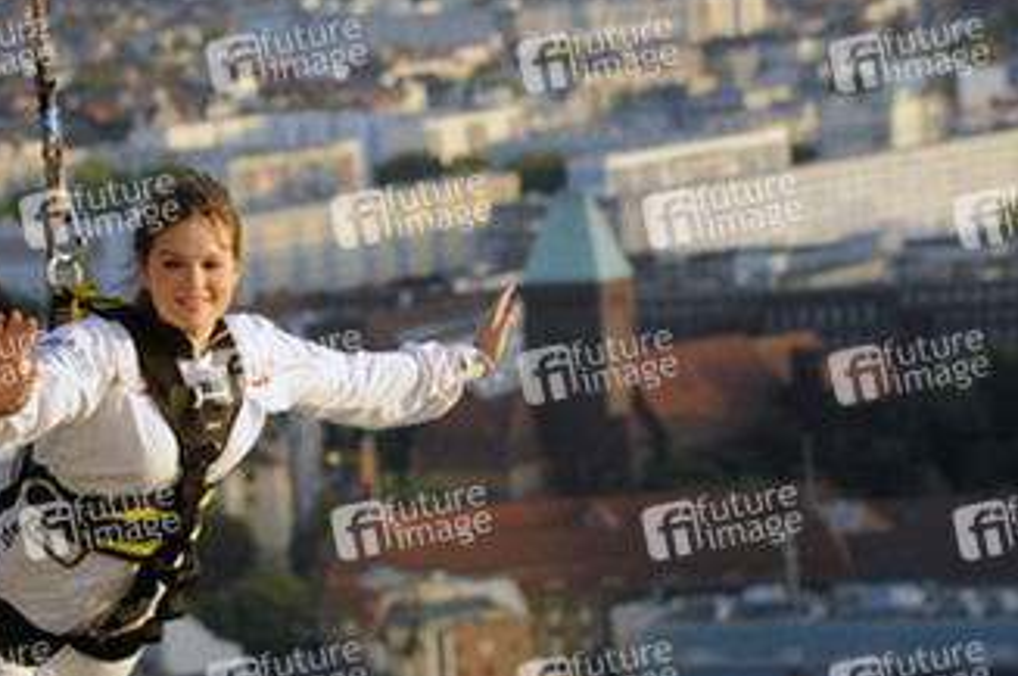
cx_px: 328
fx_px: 6042
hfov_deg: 9.6
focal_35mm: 214
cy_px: 445
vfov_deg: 6.4
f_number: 9
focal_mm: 155
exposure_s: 1/400
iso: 800
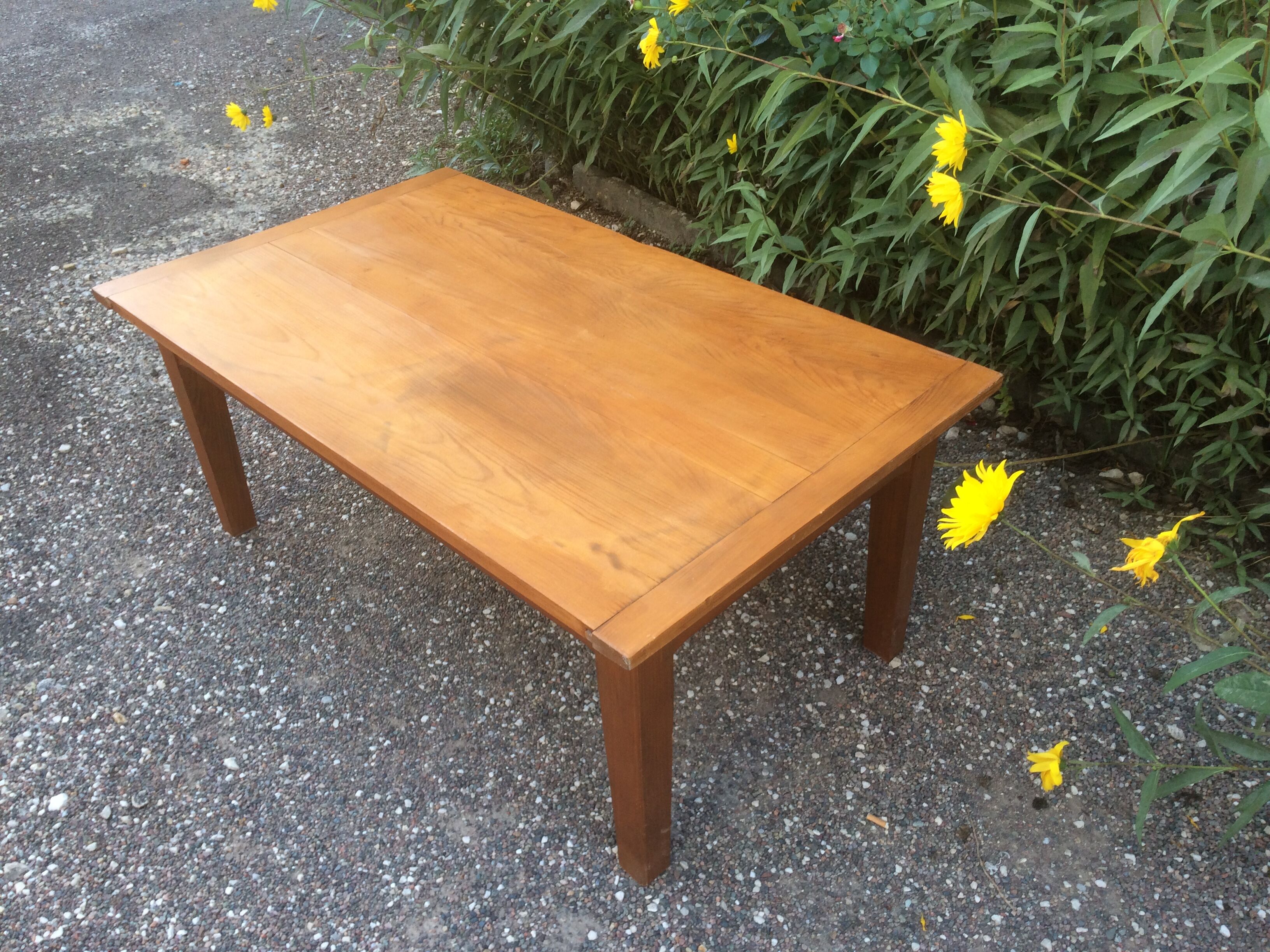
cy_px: 476
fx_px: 1064
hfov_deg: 61.7
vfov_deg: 48.2
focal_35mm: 29
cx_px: 635
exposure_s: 1/100
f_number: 2.2
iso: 64
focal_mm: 4.15
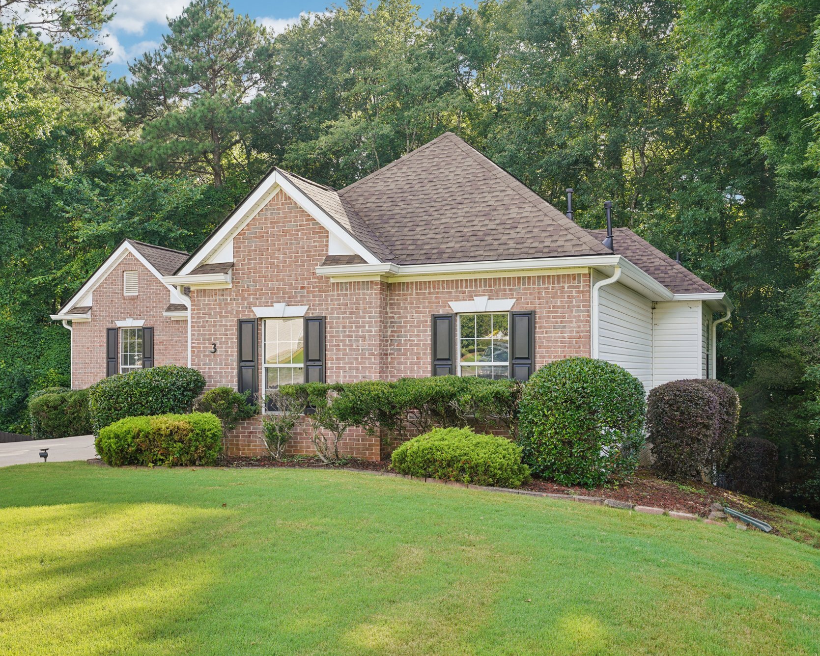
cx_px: 354
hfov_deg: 47.8
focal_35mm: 38
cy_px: 322
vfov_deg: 39.2
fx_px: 922
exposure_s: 1/40
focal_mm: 33
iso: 125
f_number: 8
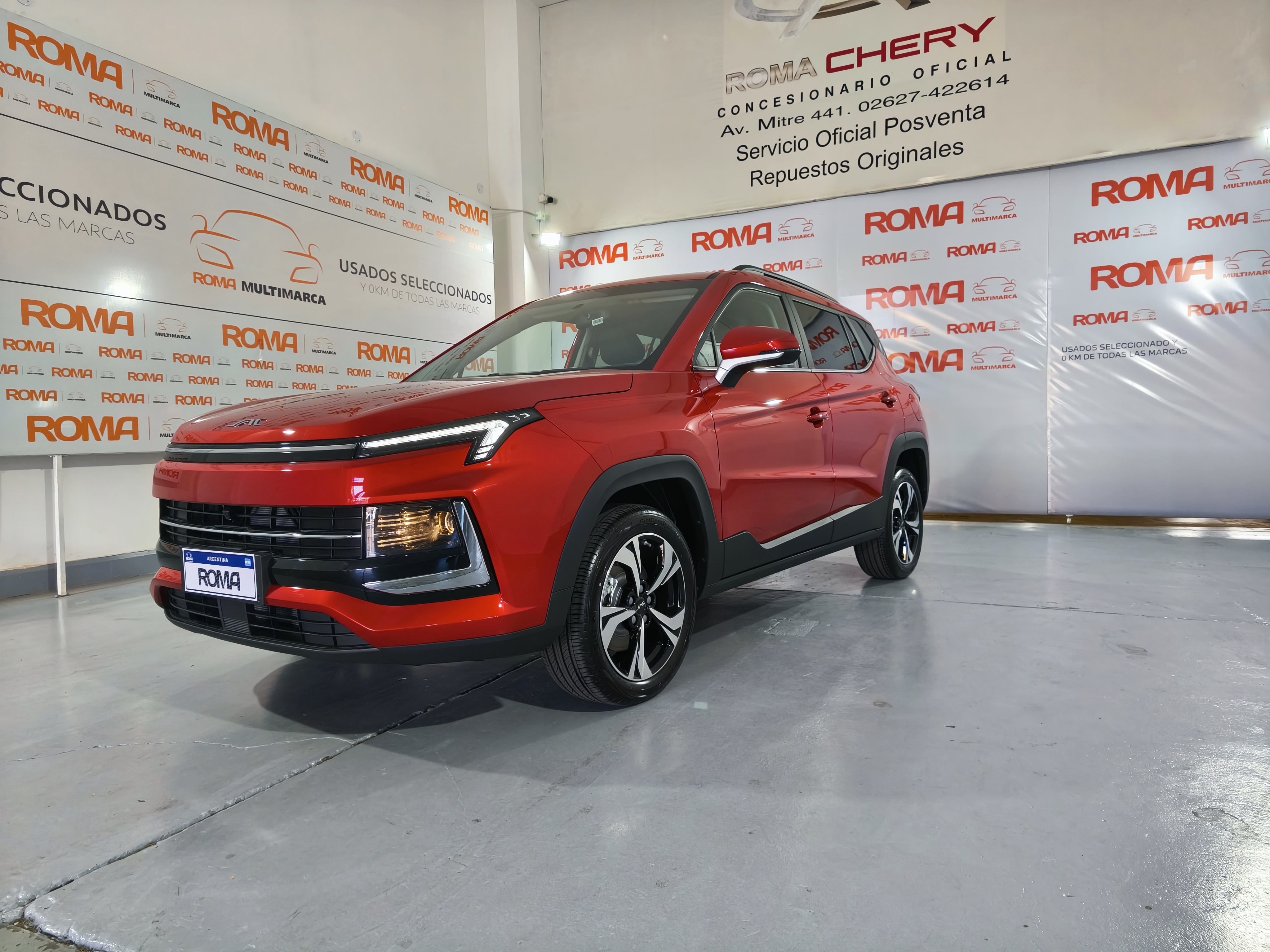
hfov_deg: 73.9
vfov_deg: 58.9
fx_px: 844
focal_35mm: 23
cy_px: 476
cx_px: 635
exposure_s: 1/99.8
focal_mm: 5.35
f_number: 1.7
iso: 400
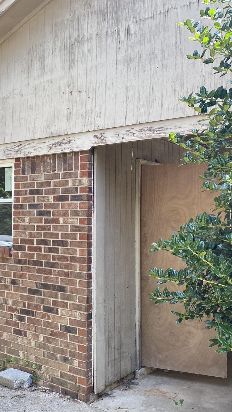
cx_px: 55
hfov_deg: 30.6
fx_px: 416
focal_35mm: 38
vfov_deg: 52.8
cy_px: 205
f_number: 1.8
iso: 32
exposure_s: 1/226
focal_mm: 4.25
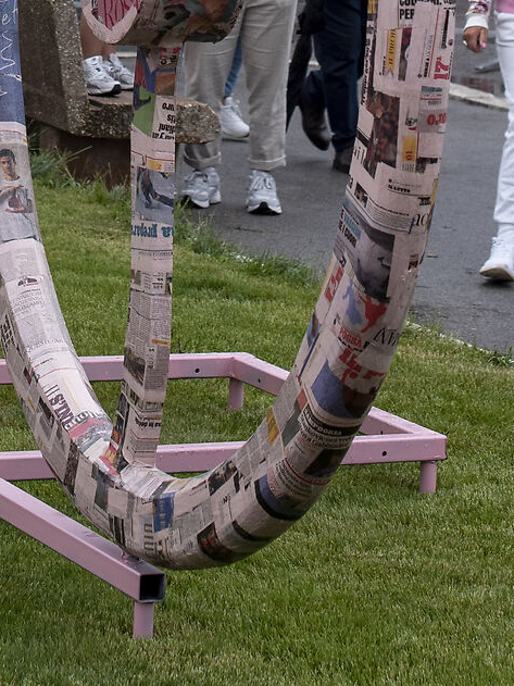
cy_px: -427
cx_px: 34
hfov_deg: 8.1
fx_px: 3624
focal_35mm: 183
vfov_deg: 10.3
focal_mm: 50
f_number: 5
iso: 400
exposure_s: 1/400
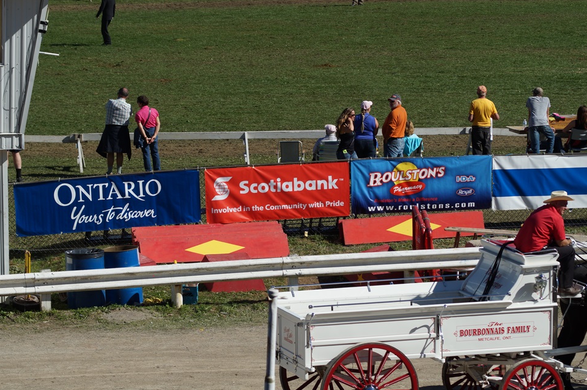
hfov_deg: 11.7
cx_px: 300
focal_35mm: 176
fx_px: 2867
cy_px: 195
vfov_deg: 7.8
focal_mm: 110
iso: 100
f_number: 7.1
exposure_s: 1/400
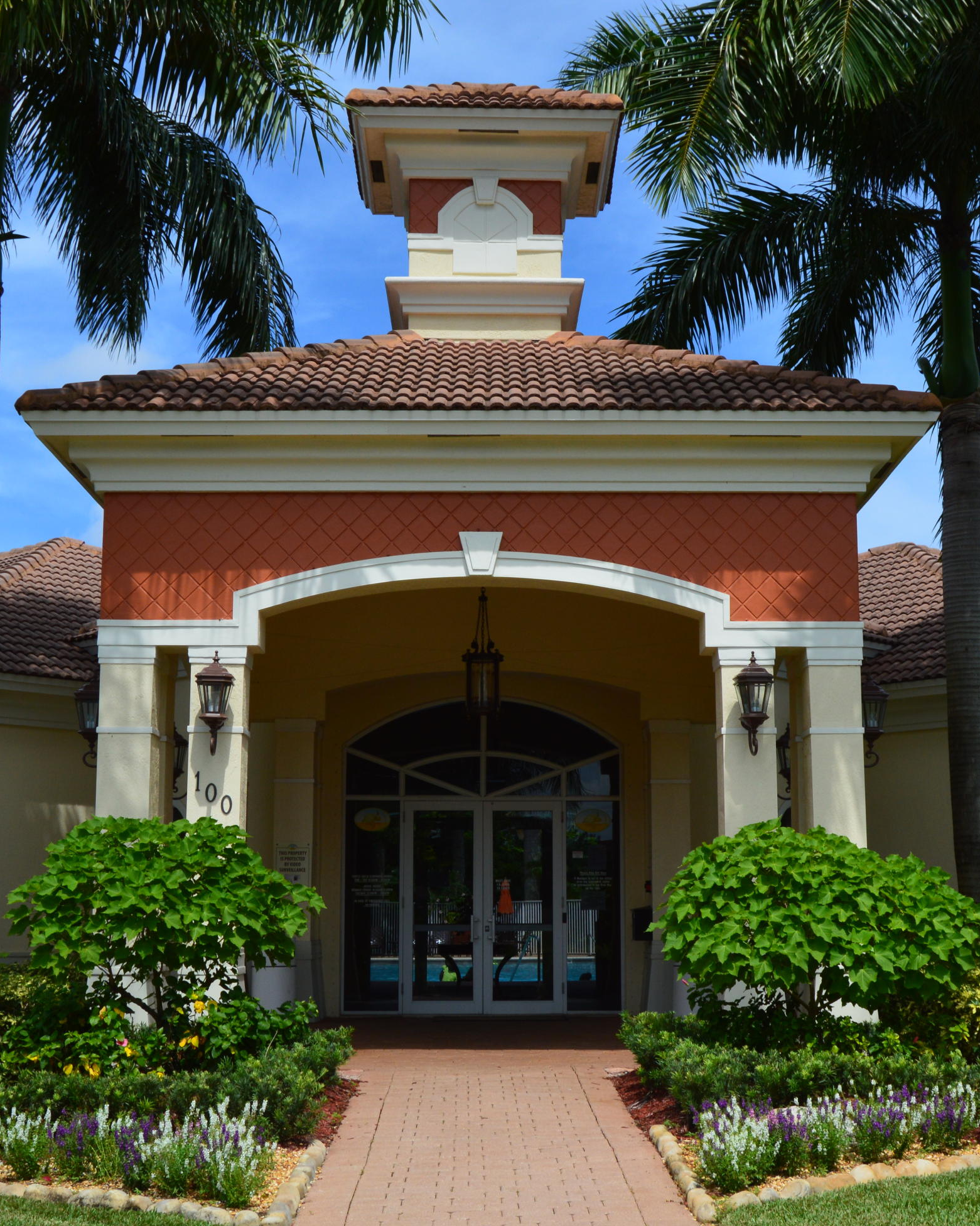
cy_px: 621
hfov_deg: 30.4
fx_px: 1803
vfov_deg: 37.5
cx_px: 549
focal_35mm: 50
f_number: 11
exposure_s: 1/500
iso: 280
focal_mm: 23
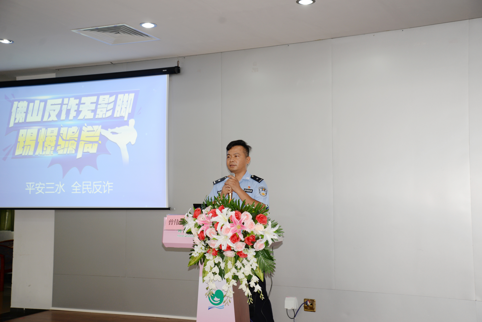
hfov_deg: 41.1
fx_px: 643
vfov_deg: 28.1
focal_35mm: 48
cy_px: 161
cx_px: 241
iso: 400
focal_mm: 48
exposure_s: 1/60
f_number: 4.2
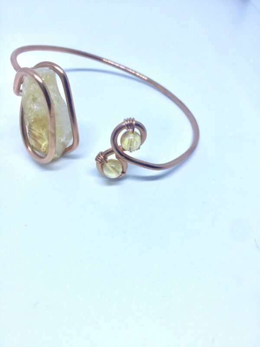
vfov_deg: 61.7
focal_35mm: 29
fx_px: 290
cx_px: 130
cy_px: 174
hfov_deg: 48.2
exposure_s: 1/120
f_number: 2.2
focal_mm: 4.15
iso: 32
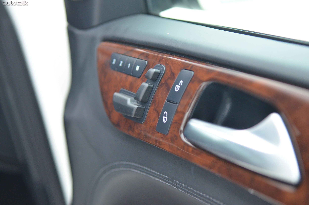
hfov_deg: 33.5
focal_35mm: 60
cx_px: 154
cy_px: 102
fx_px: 514
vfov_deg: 22.5
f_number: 2.8
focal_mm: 40
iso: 1600
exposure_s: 1/200
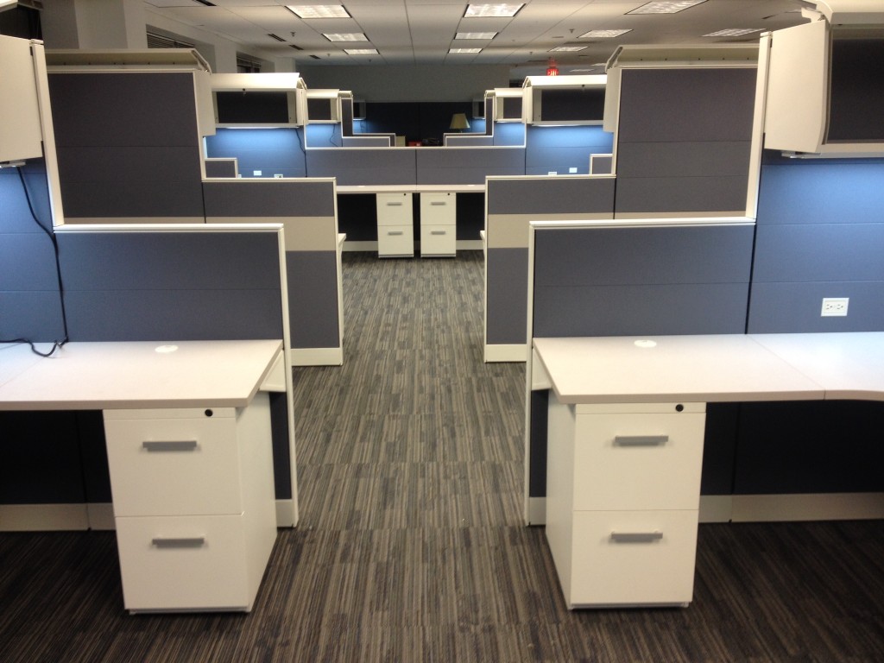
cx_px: 442
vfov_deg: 40.7
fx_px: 894
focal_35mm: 35
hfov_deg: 52.6
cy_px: 332
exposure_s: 1/20
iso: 64
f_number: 2.4
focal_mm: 4.28
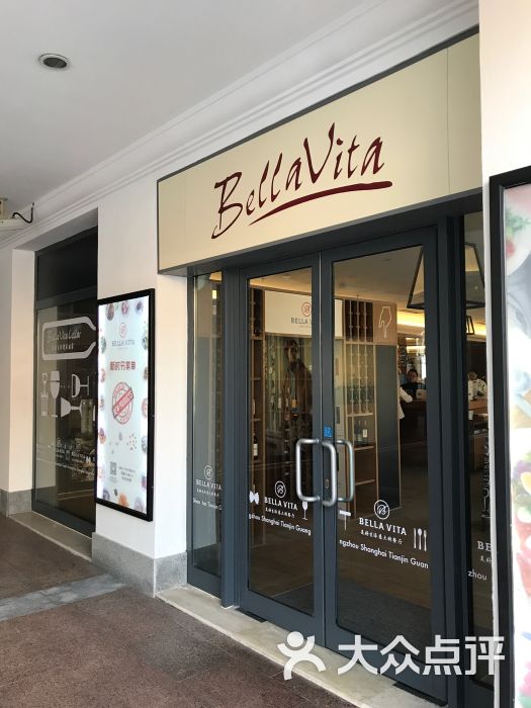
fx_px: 573
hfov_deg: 49.7
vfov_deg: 63.4
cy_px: 354
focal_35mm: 28
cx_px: 266
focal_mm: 3.99
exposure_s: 1/33
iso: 25
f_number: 1.8
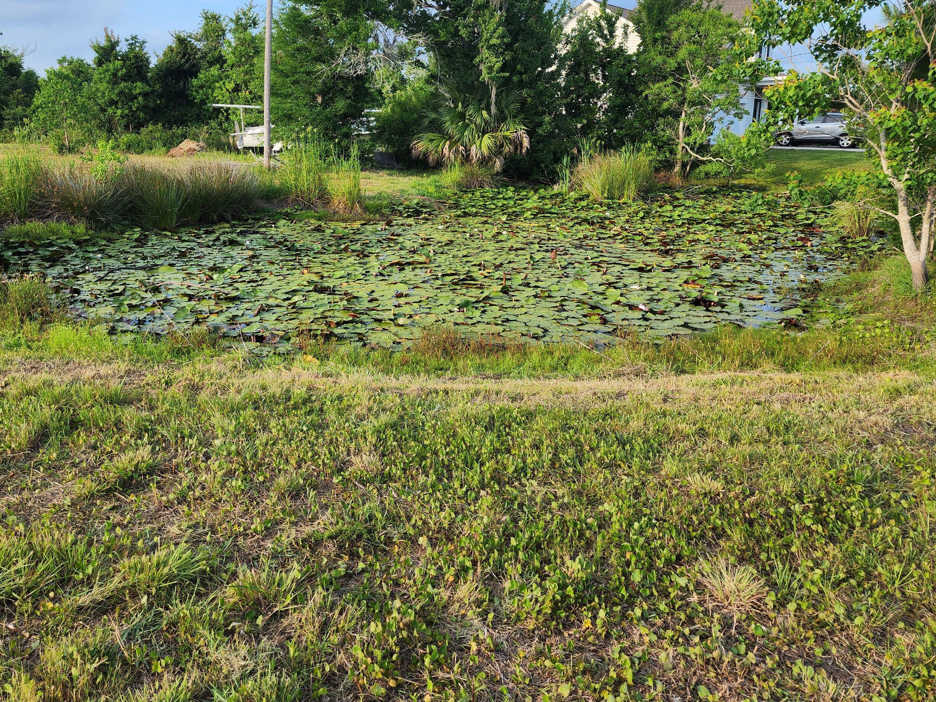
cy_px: 287
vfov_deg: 49.5
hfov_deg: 63.0
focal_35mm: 28
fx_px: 757
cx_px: 383
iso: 12
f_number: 1.8
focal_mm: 6.4
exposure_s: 1/300
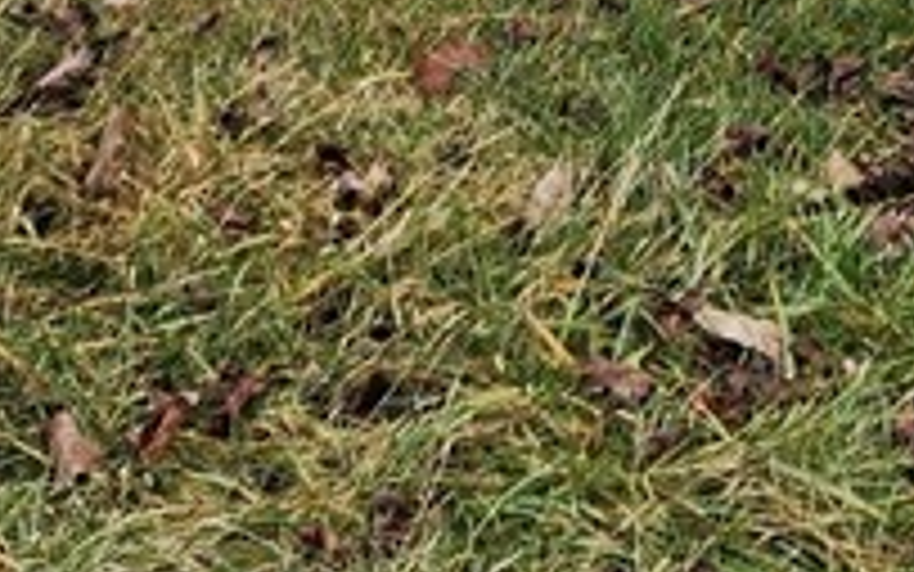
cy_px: -1009
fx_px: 3065
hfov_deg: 16.4
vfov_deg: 9.1
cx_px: 1058
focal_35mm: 123
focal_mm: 6.4
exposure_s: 1/290
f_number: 1.8
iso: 12
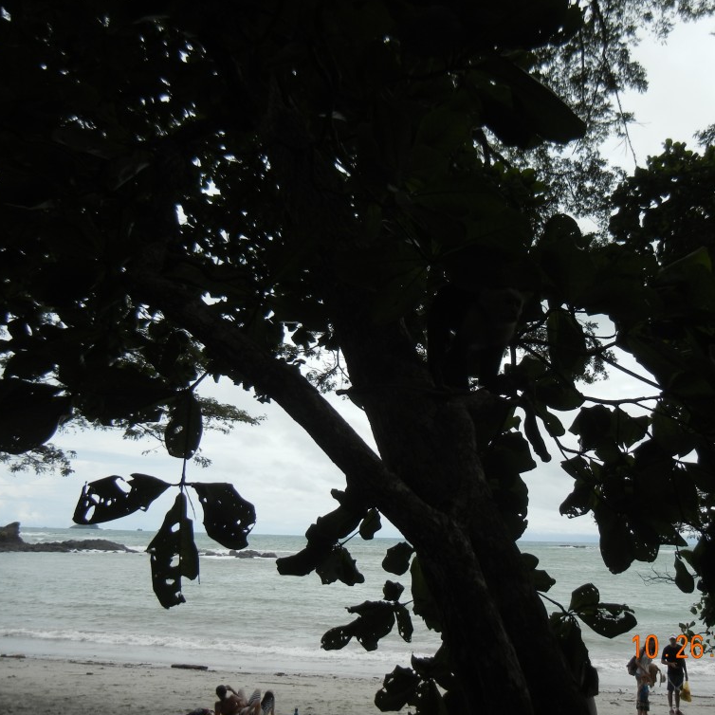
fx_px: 841
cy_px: 358
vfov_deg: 46.0
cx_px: 443
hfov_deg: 45.7
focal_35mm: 36
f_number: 7
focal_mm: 5.4
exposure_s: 1/470
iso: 160
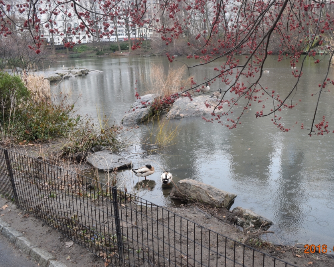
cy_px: 133
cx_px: 197
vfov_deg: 47.1
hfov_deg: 56.8
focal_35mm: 31
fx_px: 306
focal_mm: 18
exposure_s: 1/100
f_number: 5
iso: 400
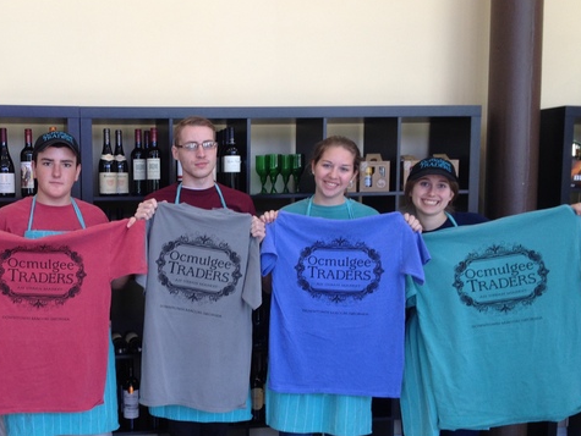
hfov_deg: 35.6
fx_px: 890
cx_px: 170
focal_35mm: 53
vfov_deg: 27.5
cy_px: 274
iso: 50
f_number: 2.4
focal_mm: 4.28
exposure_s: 1/30
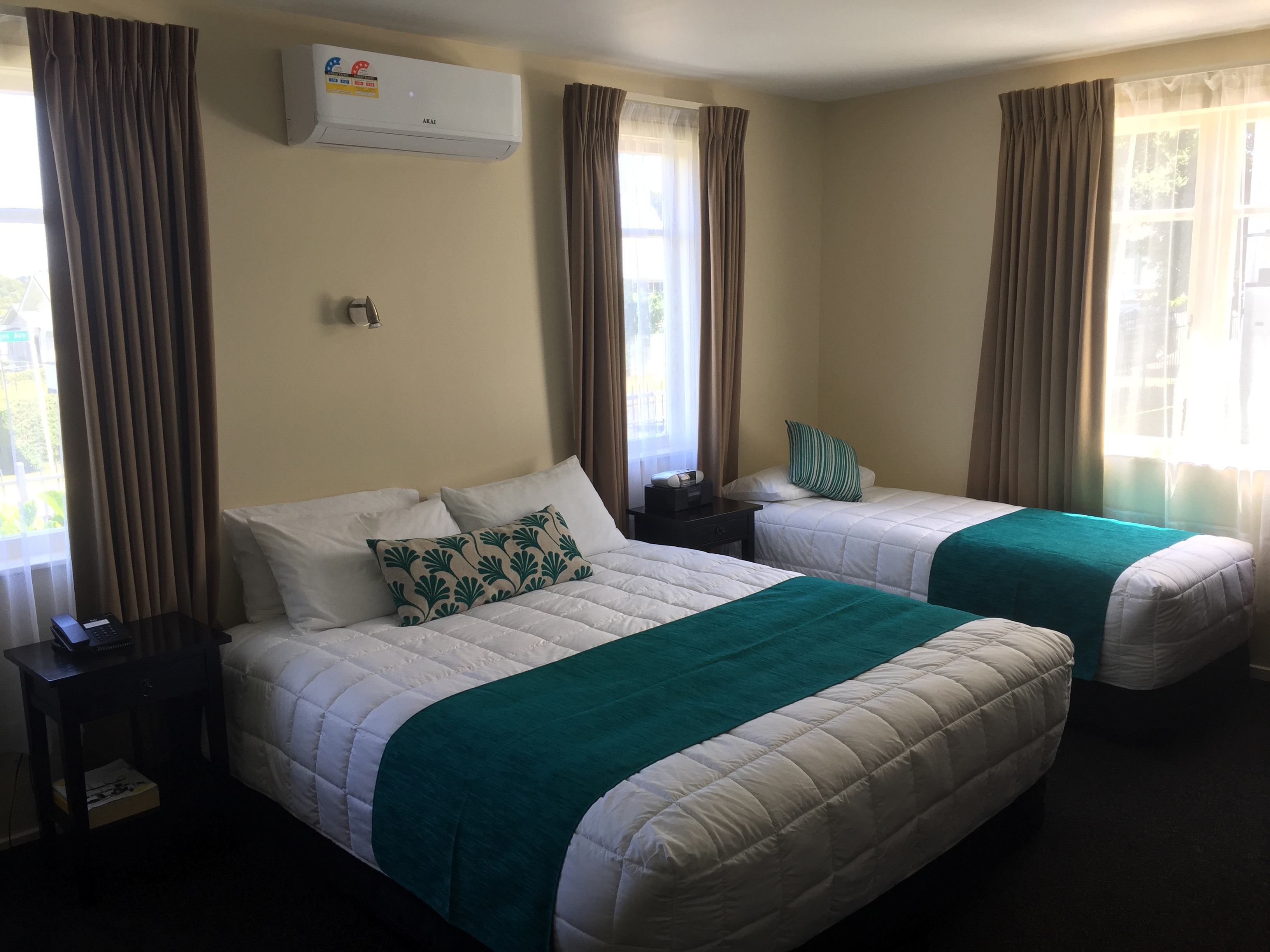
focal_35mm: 29
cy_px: 476
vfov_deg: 48.2
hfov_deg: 61.7
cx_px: 635
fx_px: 1064
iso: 32
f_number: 2.2
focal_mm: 4.15
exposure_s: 1/50
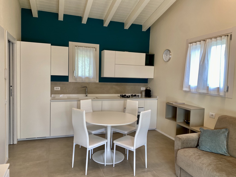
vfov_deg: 53.1
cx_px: 118
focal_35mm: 26
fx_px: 177
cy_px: 88
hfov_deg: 67.3
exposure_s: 1/100
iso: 64
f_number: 1.8
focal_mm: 4.25
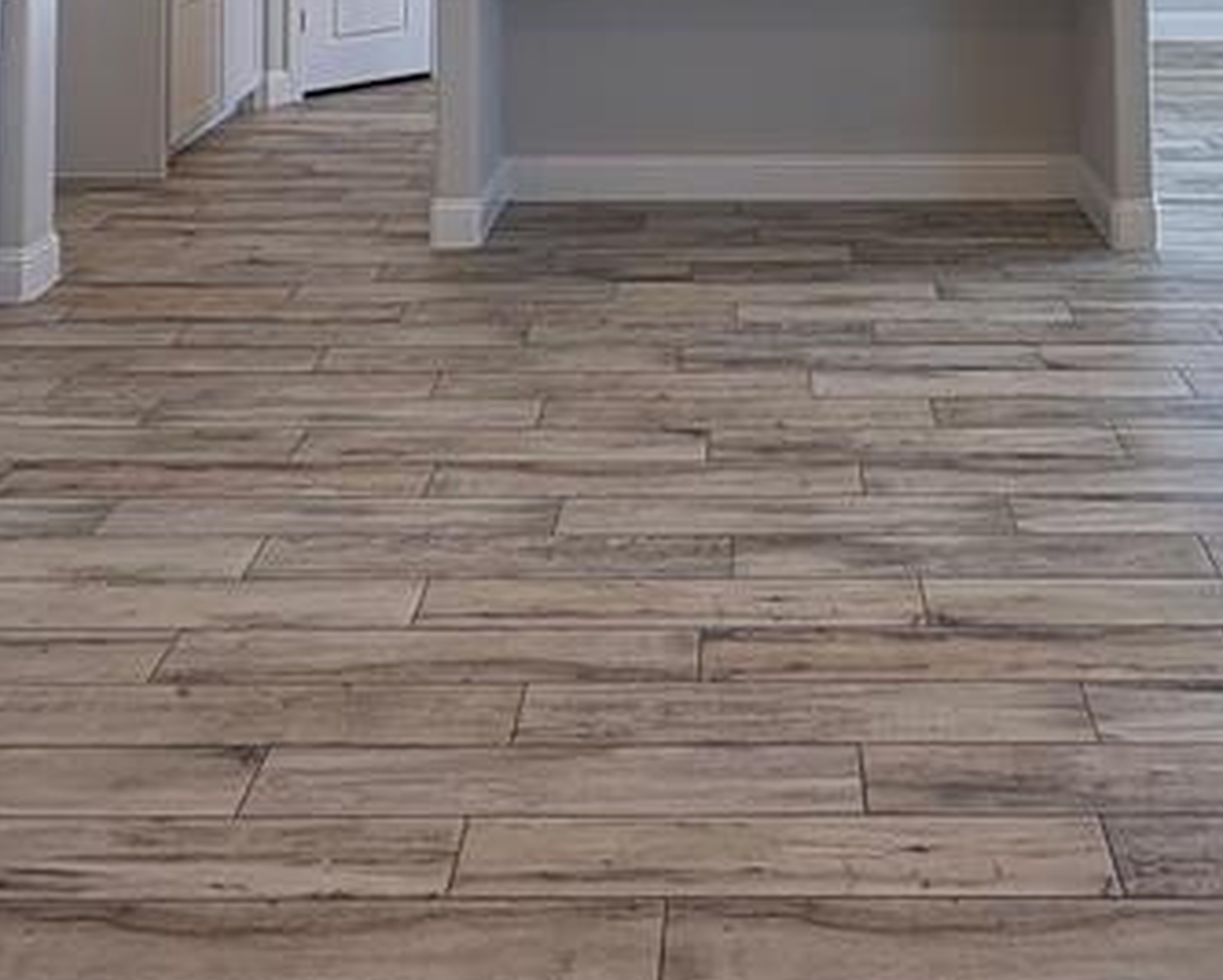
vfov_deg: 28.7
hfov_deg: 43.5
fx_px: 1522
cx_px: 753
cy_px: -316
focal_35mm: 42
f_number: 2.2
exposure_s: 1/138
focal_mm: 2.22
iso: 64
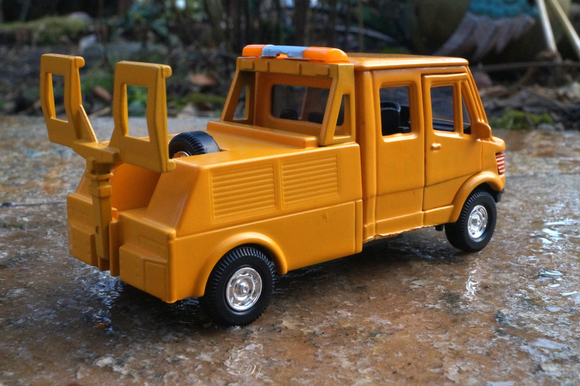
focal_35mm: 52
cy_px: 193
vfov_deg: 25.7
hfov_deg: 37.9
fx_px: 845
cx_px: 290
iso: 2000
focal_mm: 35
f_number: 22
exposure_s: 1/60
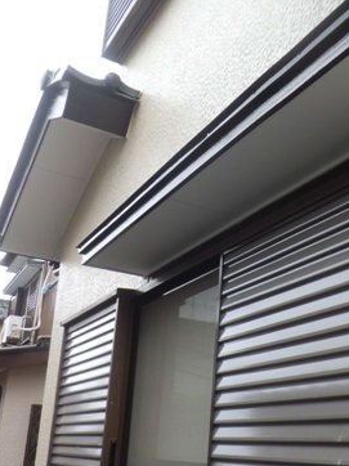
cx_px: 263
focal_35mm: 46
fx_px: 619
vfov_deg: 41.0
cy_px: 283
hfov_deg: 30.9
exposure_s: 1/60
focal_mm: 4.7
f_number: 2.8
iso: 100
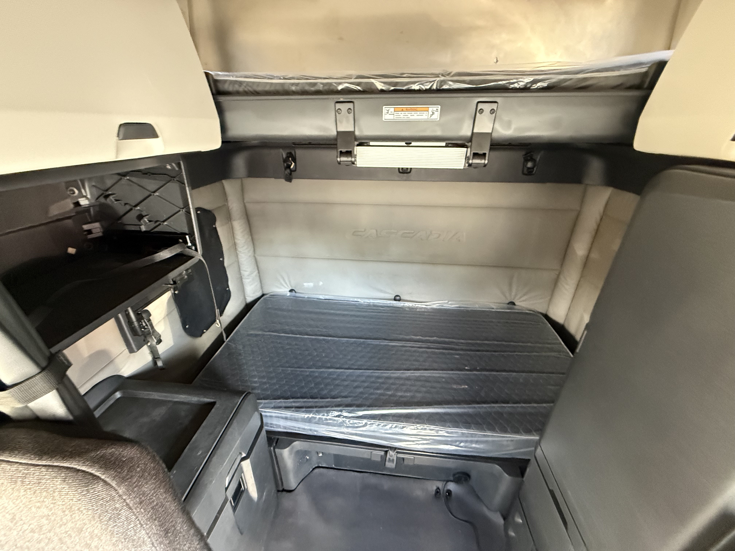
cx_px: 368
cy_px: 276
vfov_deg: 85.7
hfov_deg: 102.1
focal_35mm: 14
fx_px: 297
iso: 1000
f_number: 2.2
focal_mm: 2.22
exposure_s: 1/60
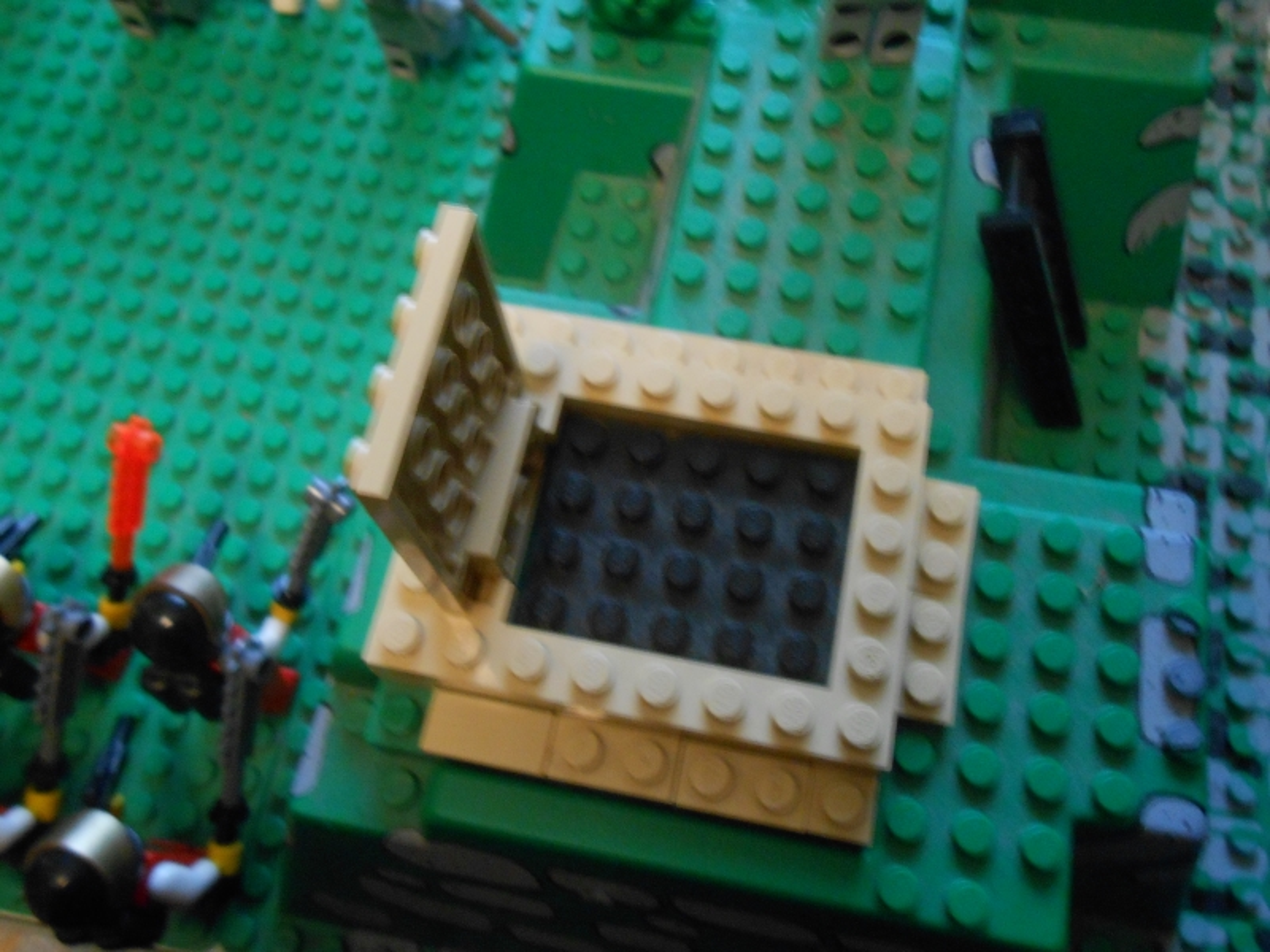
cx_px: 635
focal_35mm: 30
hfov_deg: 60.0
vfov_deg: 46.8
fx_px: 1101
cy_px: 476
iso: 400
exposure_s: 1/4
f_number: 3.8
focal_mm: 5.3
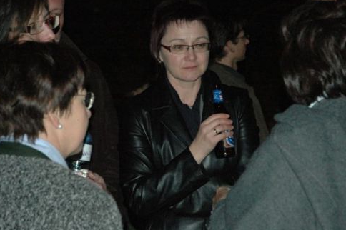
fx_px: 986
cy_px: 124
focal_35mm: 103
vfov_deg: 13.3
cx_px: 195
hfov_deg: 19.9
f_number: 5
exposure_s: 1/60
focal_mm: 55
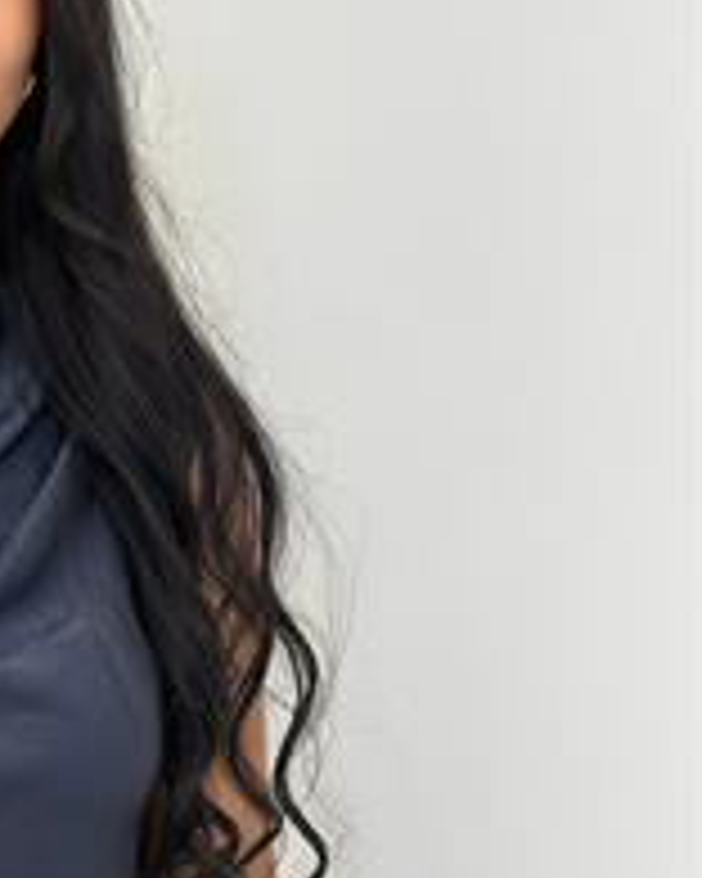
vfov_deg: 14.9
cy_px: 768
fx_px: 3324
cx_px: -194
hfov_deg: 11.7
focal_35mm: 128
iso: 64
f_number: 1.78
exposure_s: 1/139
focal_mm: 6.86
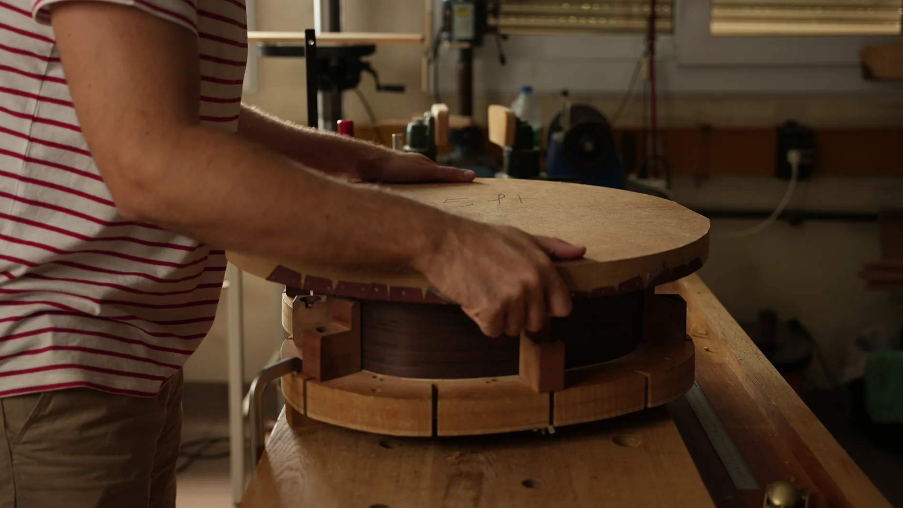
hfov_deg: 44.7
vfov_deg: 26.0
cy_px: 222
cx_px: 460
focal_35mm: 46
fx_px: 1098
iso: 100
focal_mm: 42.8
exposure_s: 1/80
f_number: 2.8
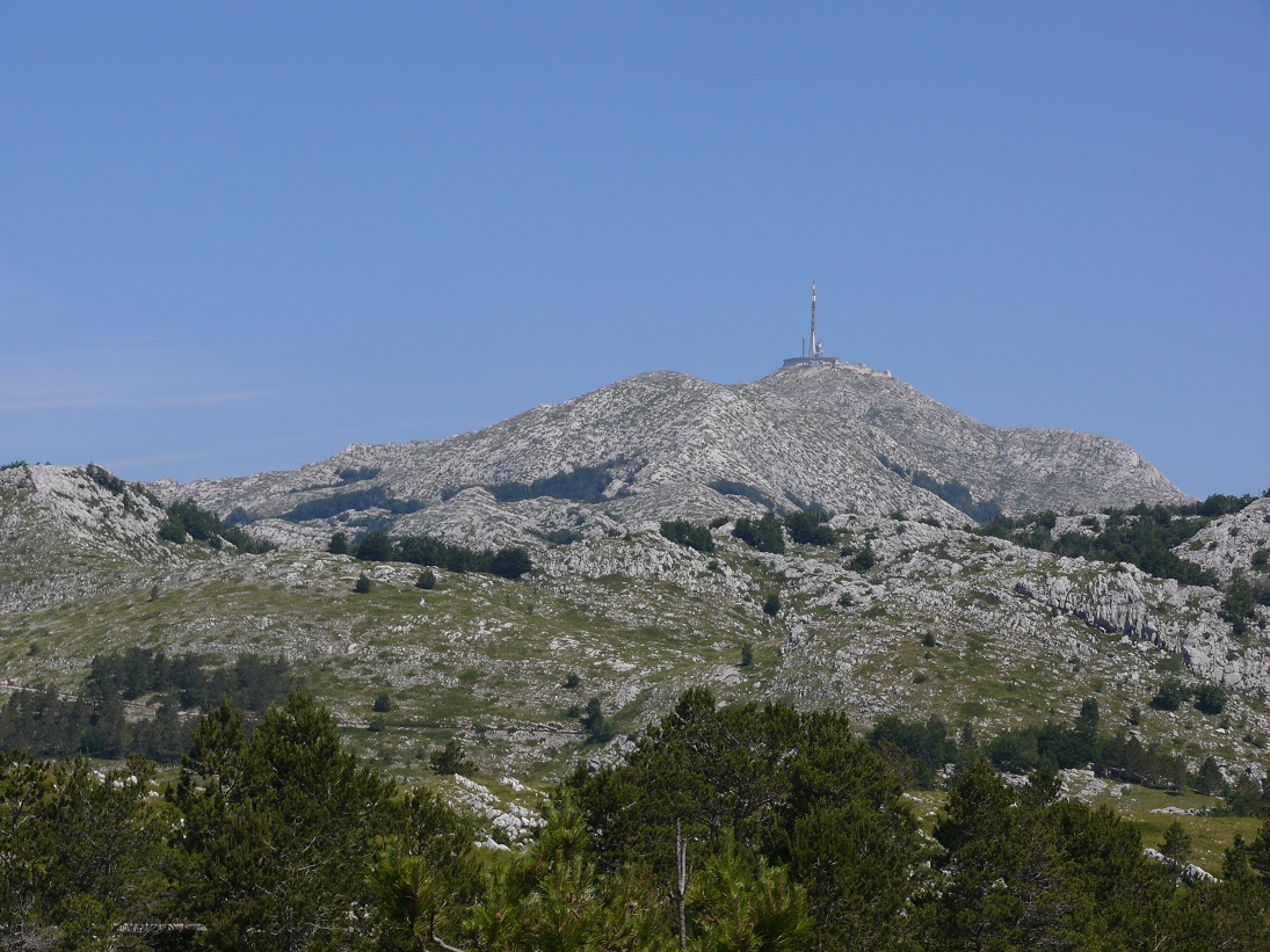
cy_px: 476
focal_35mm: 110
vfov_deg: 13.5
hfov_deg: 17.9
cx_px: 635
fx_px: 4035
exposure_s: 1/400
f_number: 8
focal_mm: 23.2
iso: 100
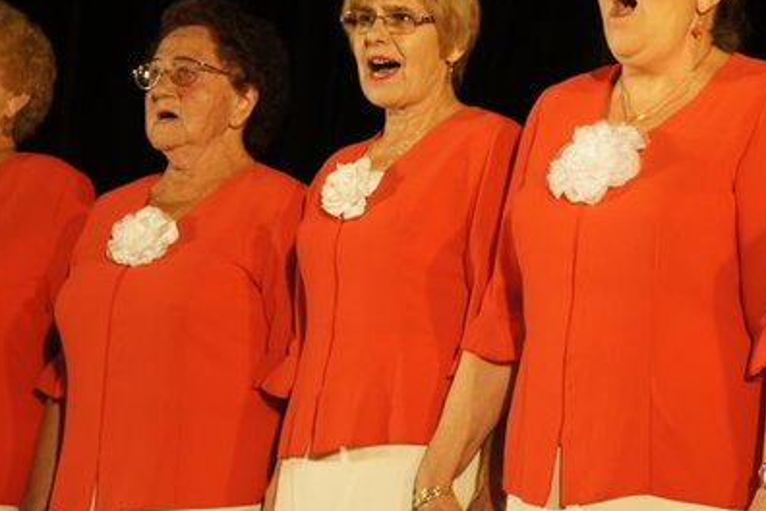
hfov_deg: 11.9
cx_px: 586
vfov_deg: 8.0
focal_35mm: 172
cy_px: 114
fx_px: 3659
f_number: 4
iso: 500
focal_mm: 70
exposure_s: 1/125
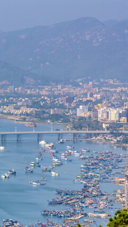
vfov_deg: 9.4
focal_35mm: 228
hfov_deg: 5.3
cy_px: 181
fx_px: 1375
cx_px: -93
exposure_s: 1/400
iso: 200
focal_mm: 78
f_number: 9
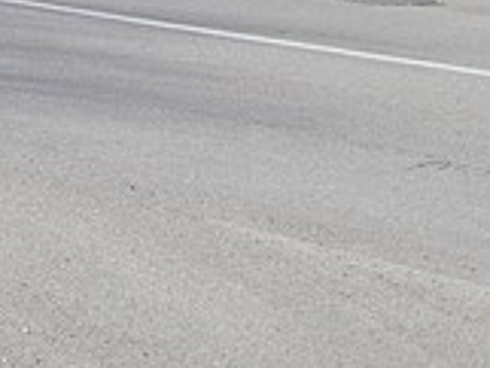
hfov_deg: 14.4
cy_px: -111
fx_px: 1898
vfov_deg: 10.8
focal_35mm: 134
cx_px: -24
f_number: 3.1
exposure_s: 1/750
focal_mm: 4.4
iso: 100
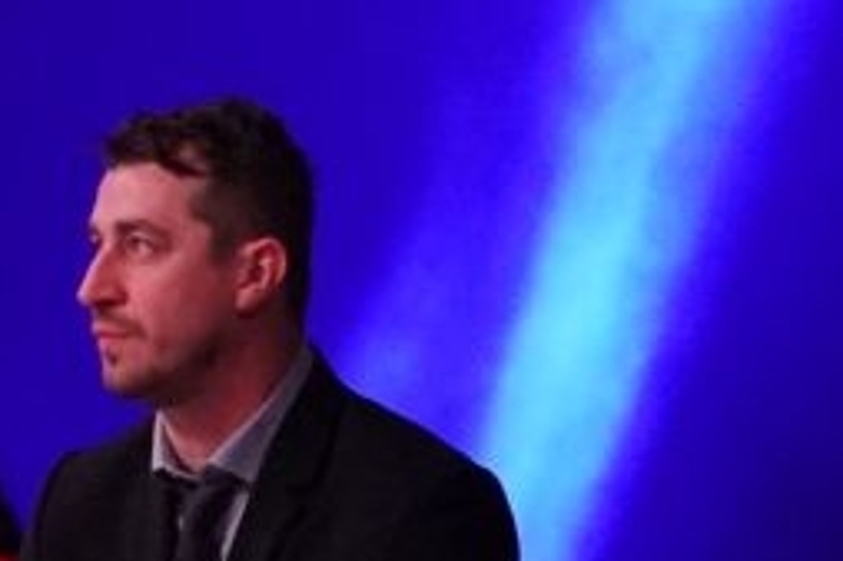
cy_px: 133
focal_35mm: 631
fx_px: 14766
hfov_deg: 3.2
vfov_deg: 2.2
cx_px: -1799
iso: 6400
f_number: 2.8
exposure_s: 1/1000
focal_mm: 89
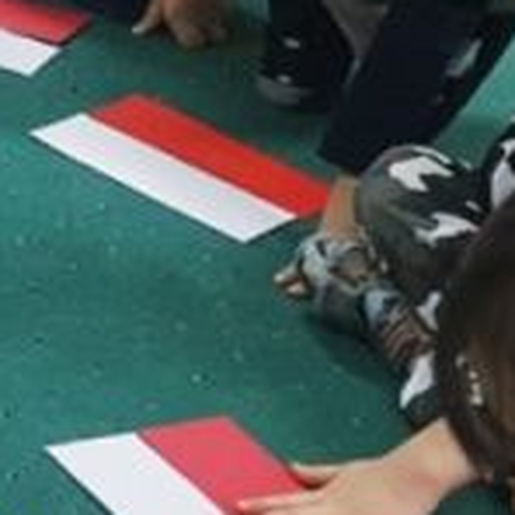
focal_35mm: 132
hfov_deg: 11.2
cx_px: -699
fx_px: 2222
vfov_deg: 13.1
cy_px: 52
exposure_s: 1/25
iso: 200
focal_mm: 4.2
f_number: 1.7
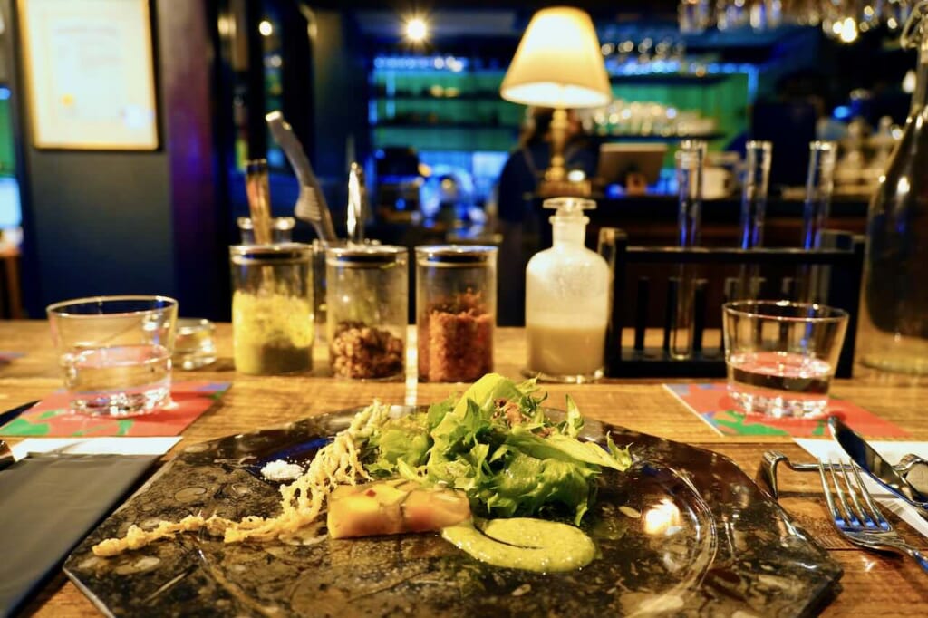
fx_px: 731
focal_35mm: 28
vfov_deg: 45.9
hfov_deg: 64.8
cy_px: 309
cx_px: 464
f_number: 4
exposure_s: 1/60
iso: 800
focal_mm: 18.9
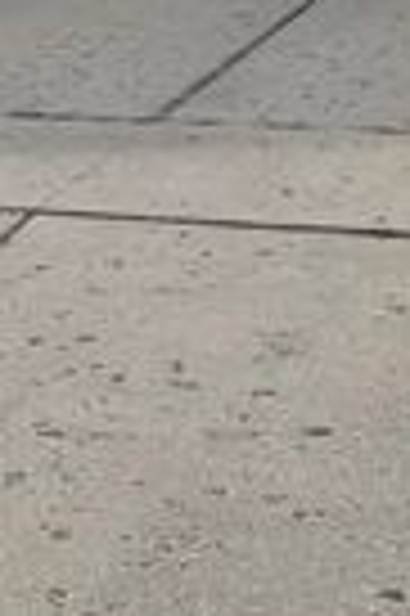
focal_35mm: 99
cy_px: -137
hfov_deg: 13.4
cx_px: -99
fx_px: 1695
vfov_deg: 19.4
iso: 25
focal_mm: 4.25
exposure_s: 1/2160
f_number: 1.8
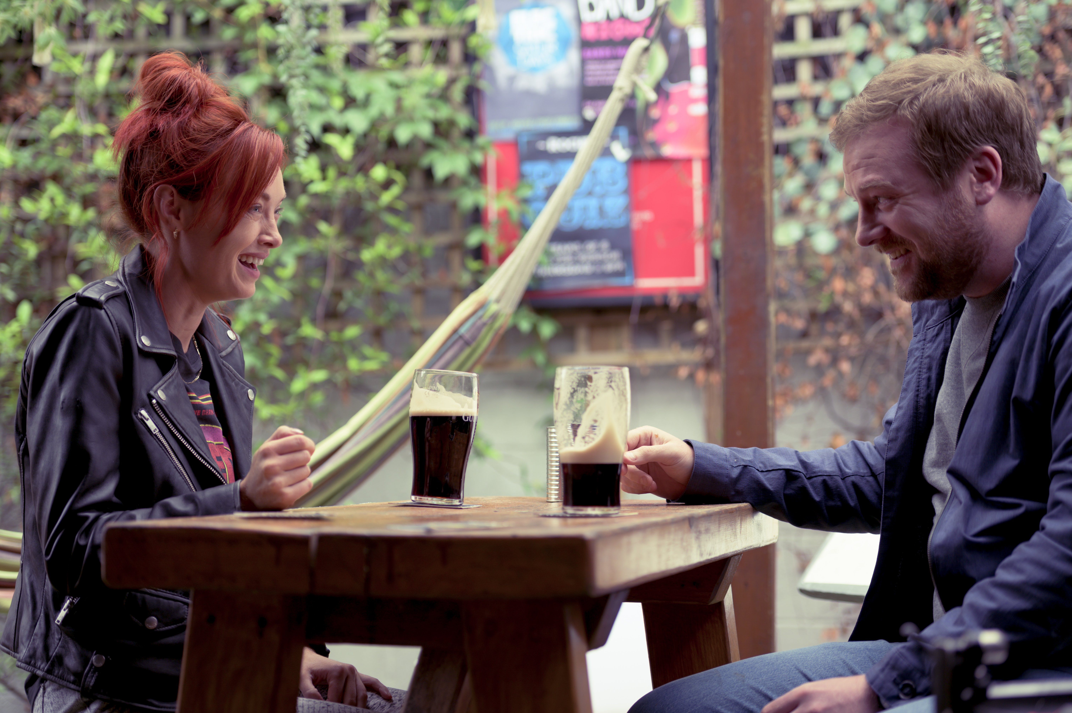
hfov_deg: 28.9
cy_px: 356
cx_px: 536
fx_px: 2083
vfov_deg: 19.4
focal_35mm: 70
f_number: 2.8
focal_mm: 70
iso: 100
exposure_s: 1/200
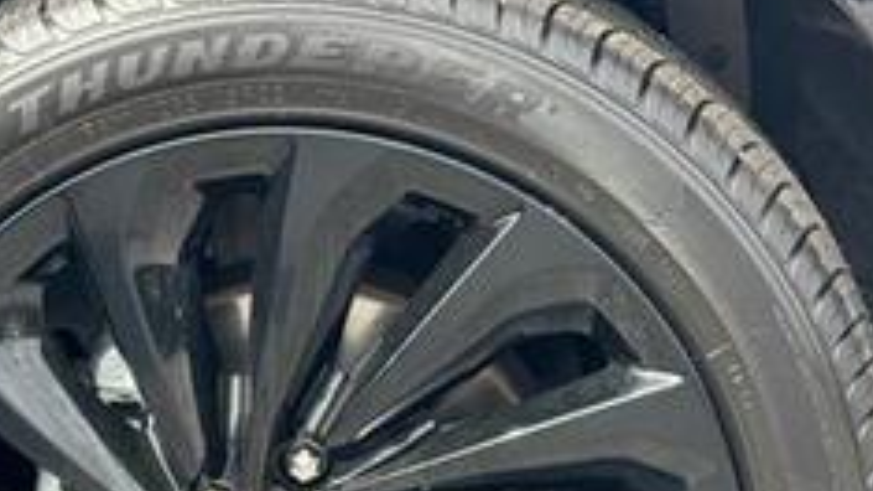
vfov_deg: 10.6
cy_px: 580
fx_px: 2592
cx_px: 301
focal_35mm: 112
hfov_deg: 19.1
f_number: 1.78
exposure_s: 1/544
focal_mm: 6.76
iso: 64
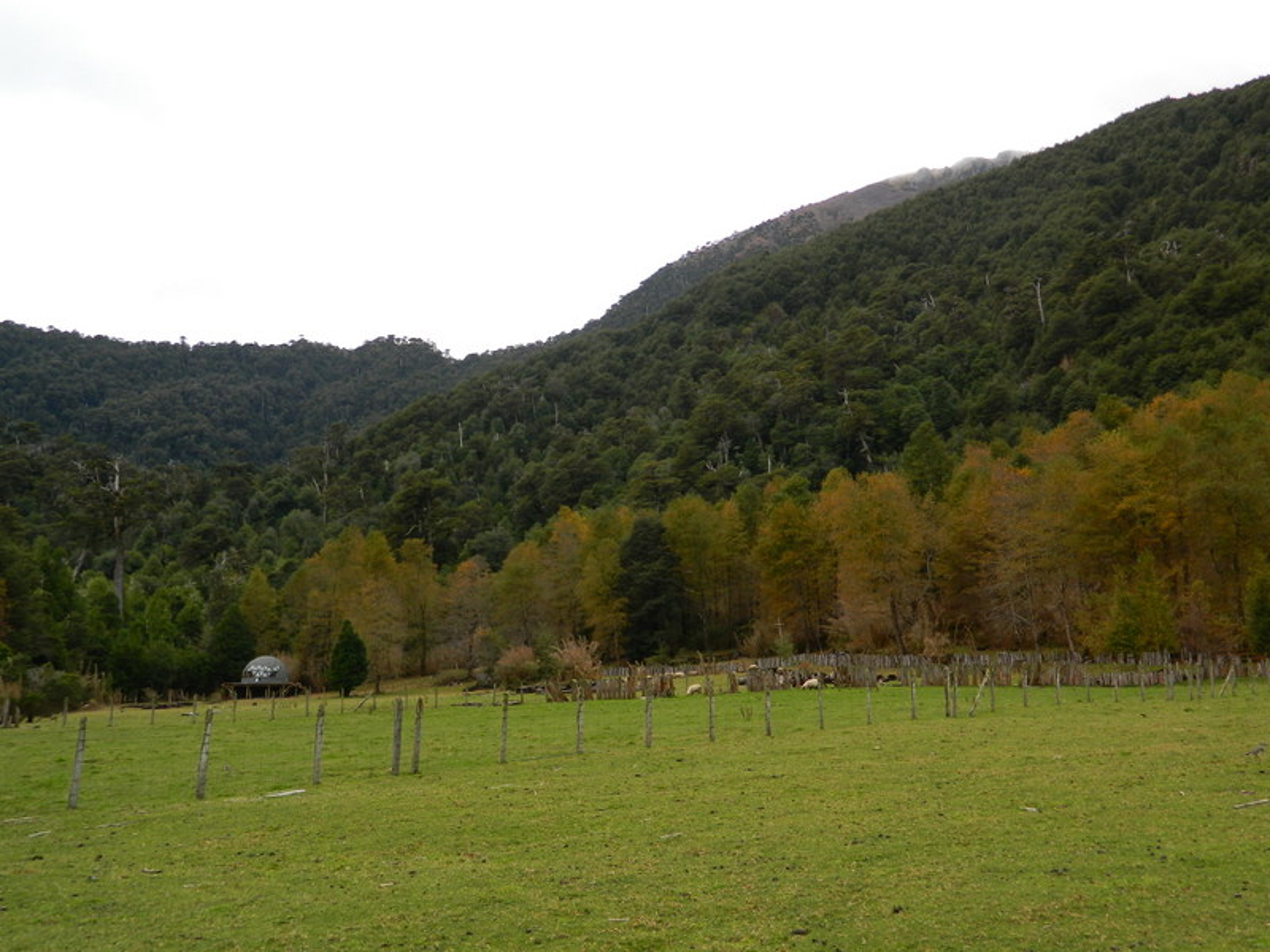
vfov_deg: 40.7
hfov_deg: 52.6
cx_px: 635
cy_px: 476
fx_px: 1284
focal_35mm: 35
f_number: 3.3
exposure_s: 1/200
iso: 80
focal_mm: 6.2
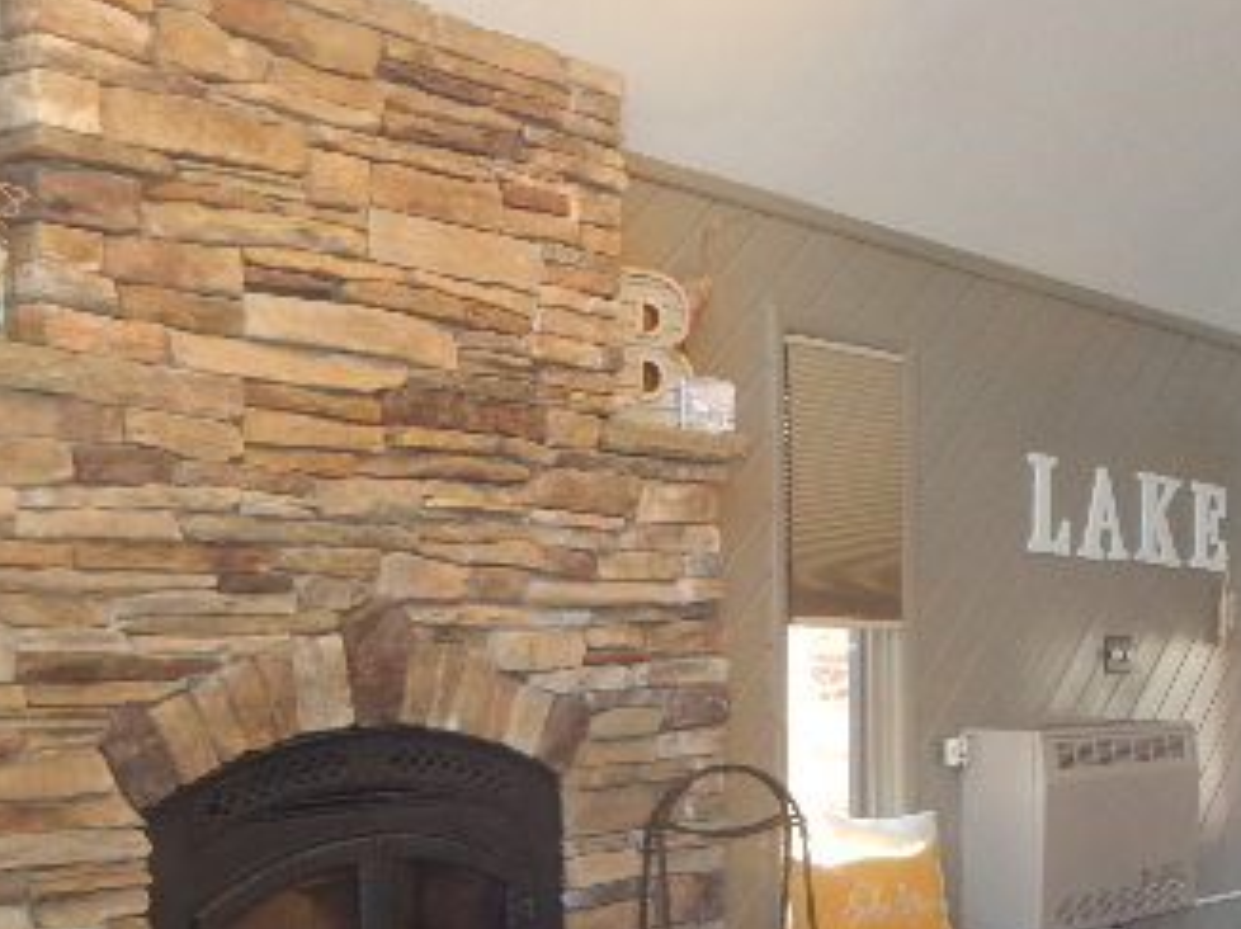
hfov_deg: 32.5
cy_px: 761
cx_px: 1199
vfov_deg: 26.0
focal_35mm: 55
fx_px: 1970
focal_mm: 5.1
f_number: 3.2
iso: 200
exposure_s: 1/30
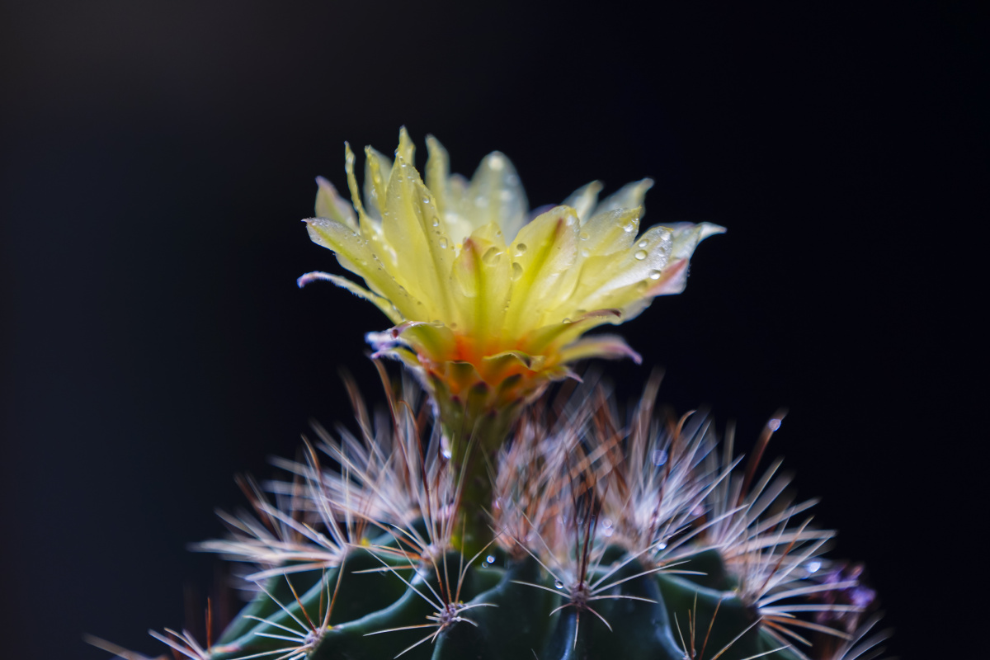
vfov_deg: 3.4
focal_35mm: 400
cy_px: 330
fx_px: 10999
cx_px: 495
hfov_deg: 5.2
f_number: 5.6
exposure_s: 1/400
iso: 400
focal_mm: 400
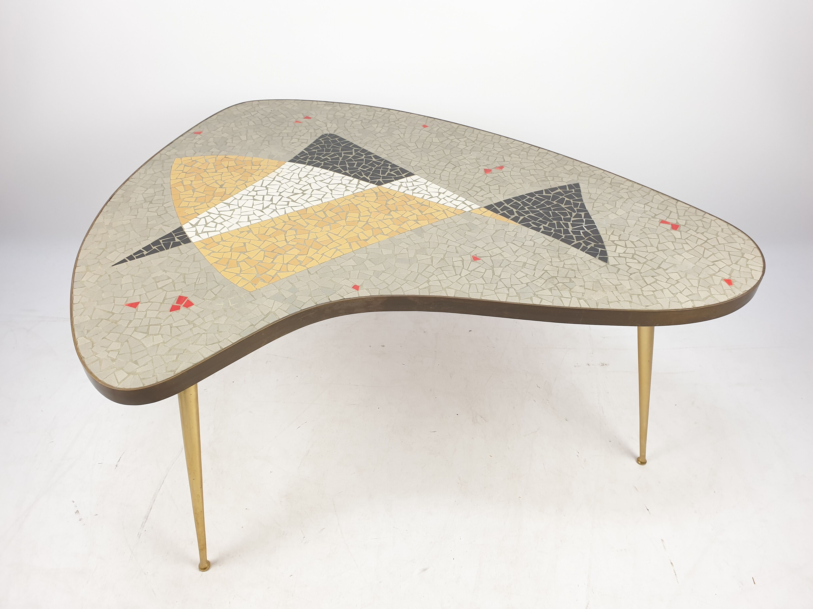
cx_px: 406
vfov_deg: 53.1
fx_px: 611
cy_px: 304
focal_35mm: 26
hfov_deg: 67.3
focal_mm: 4.3
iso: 80
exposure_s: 1/100
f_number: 2.4
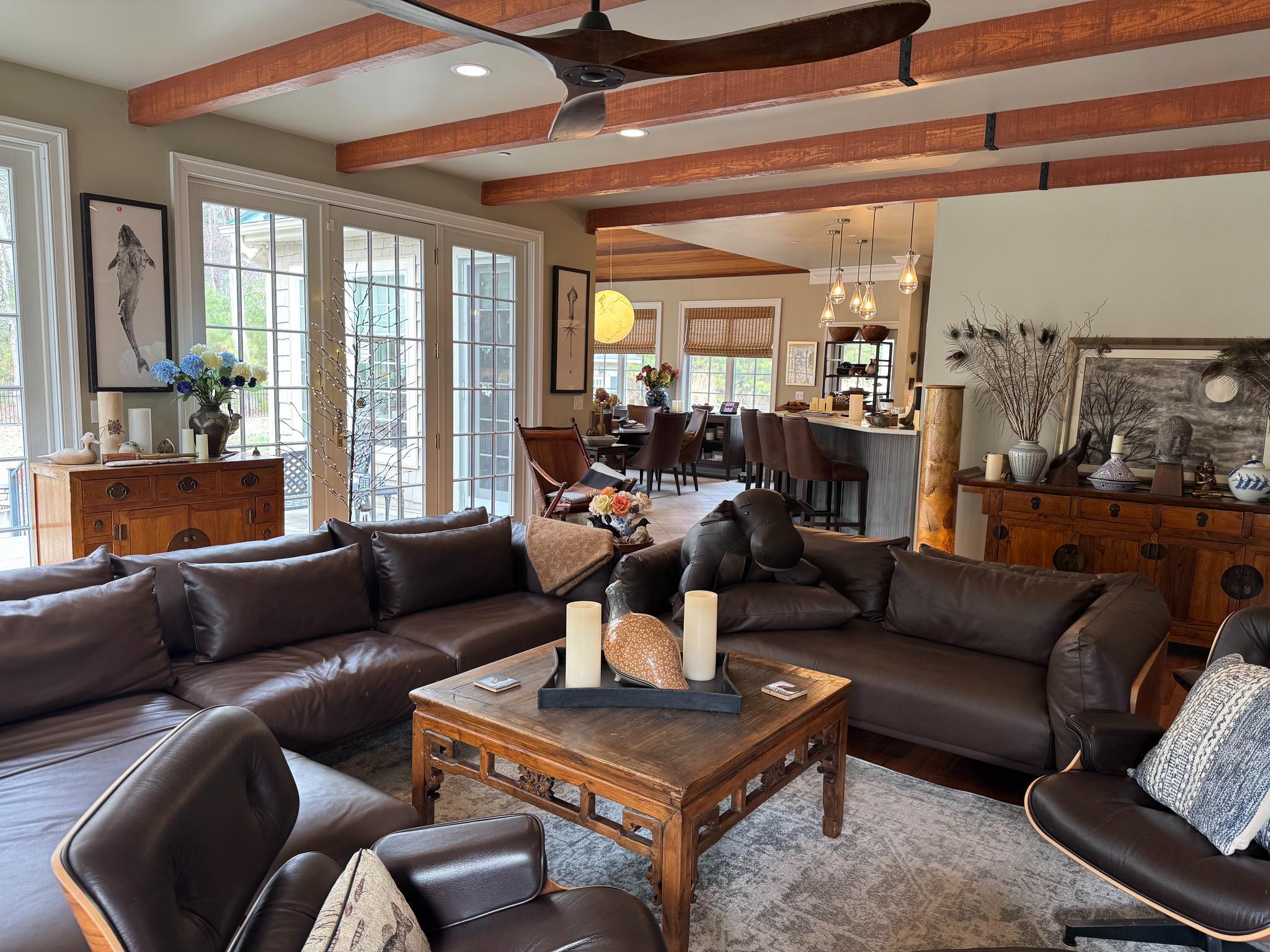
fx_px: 881
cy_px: 476
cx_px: 635
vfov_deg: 56.8
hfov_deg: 71.6
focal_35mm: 24
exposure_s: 1/60
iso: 160
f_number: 1.78
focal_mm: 6.76
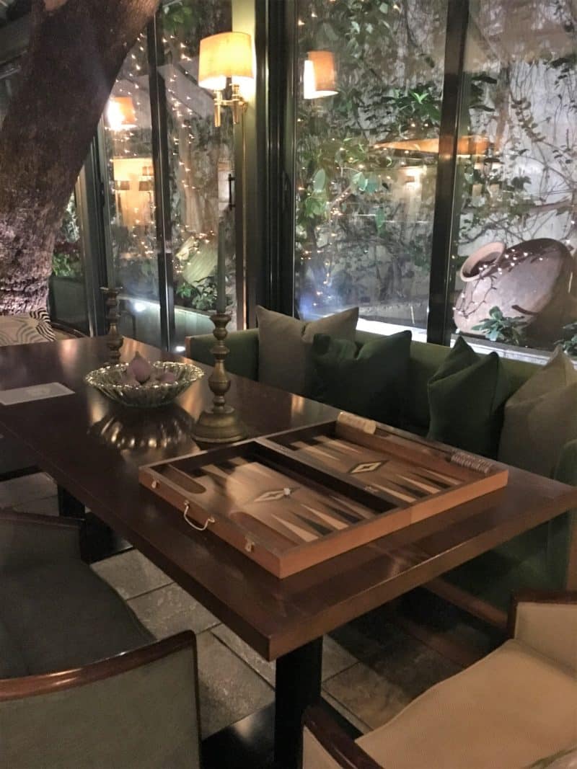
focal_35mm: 29
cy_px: 384
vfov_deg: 61.7
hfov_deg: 48.2
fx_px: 645
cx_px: 288
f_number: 2.2
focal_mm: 4.15
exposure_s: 1/17
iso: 800
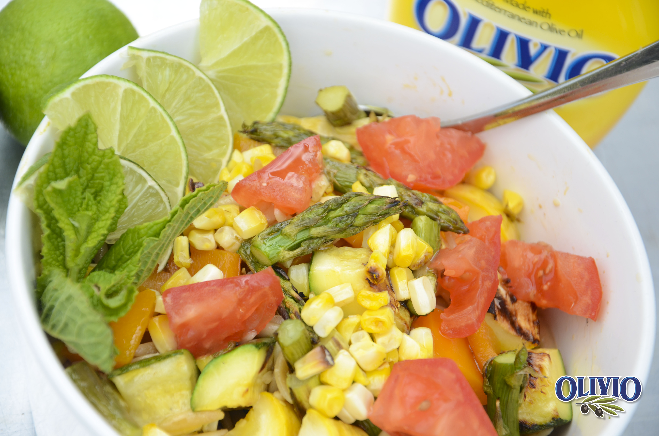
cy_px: 218
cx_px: 330
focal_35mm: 135
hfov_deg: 15.2
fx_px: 2466
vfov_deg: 10.1
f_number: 5.6
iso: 200
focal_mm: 90
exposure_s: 1/320
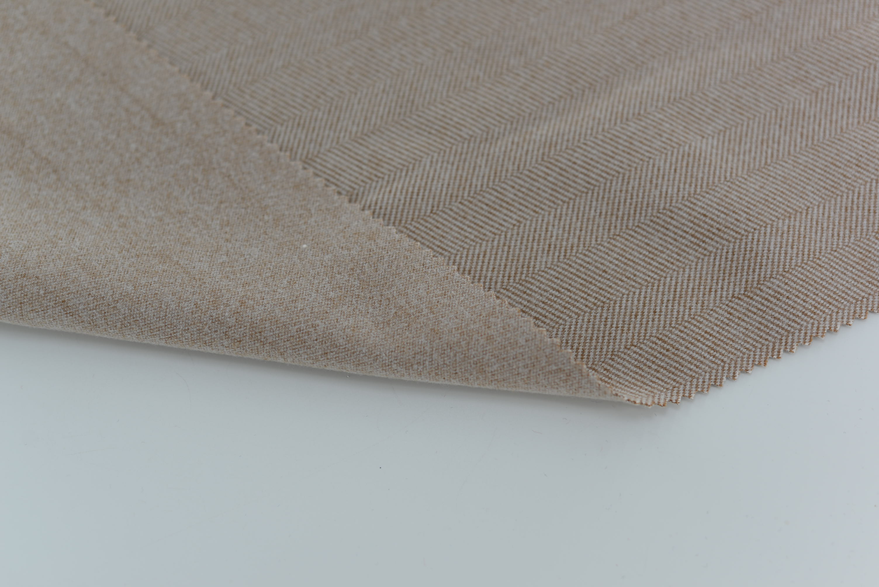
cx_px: 440
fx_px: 1221
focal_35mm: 50
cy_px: 294
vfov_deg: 27.0
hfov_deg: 39.6
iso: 100
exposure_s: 1/250
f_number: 3.5
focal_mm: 50
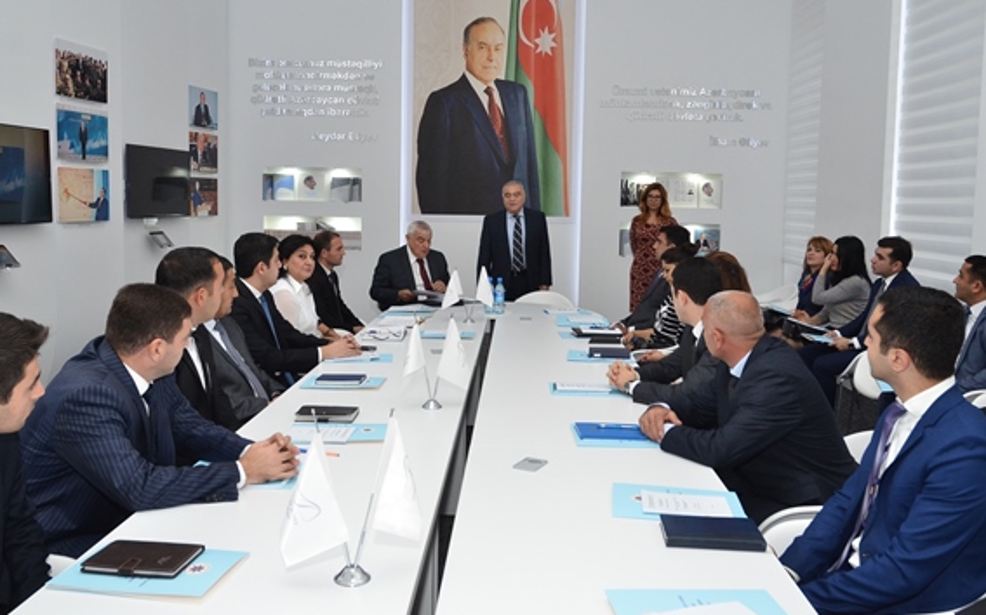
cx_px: 478
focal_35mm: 31
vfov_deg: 40.5
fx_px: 833
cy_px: 264
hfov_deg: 61.2
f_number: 7.1
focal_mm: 18
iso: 800
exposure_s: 1/125
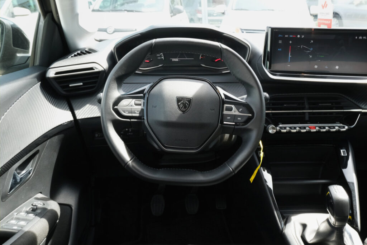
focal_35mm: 37
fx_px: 377
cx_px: 184
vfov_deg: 36.0
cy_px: 122
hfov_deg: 51.9
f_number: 9
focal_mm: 24.9
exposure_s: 1/125
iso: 1600
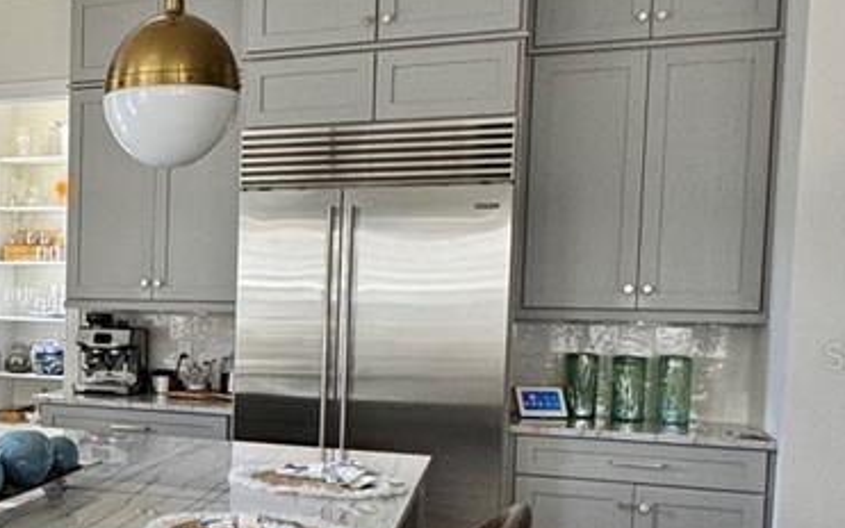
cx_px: -39
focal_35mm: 48
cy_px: 355
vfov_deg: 26.7
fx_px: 1106
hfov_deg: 36.6
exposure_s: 1/99
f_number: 2.2
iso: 100
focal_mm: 2.22
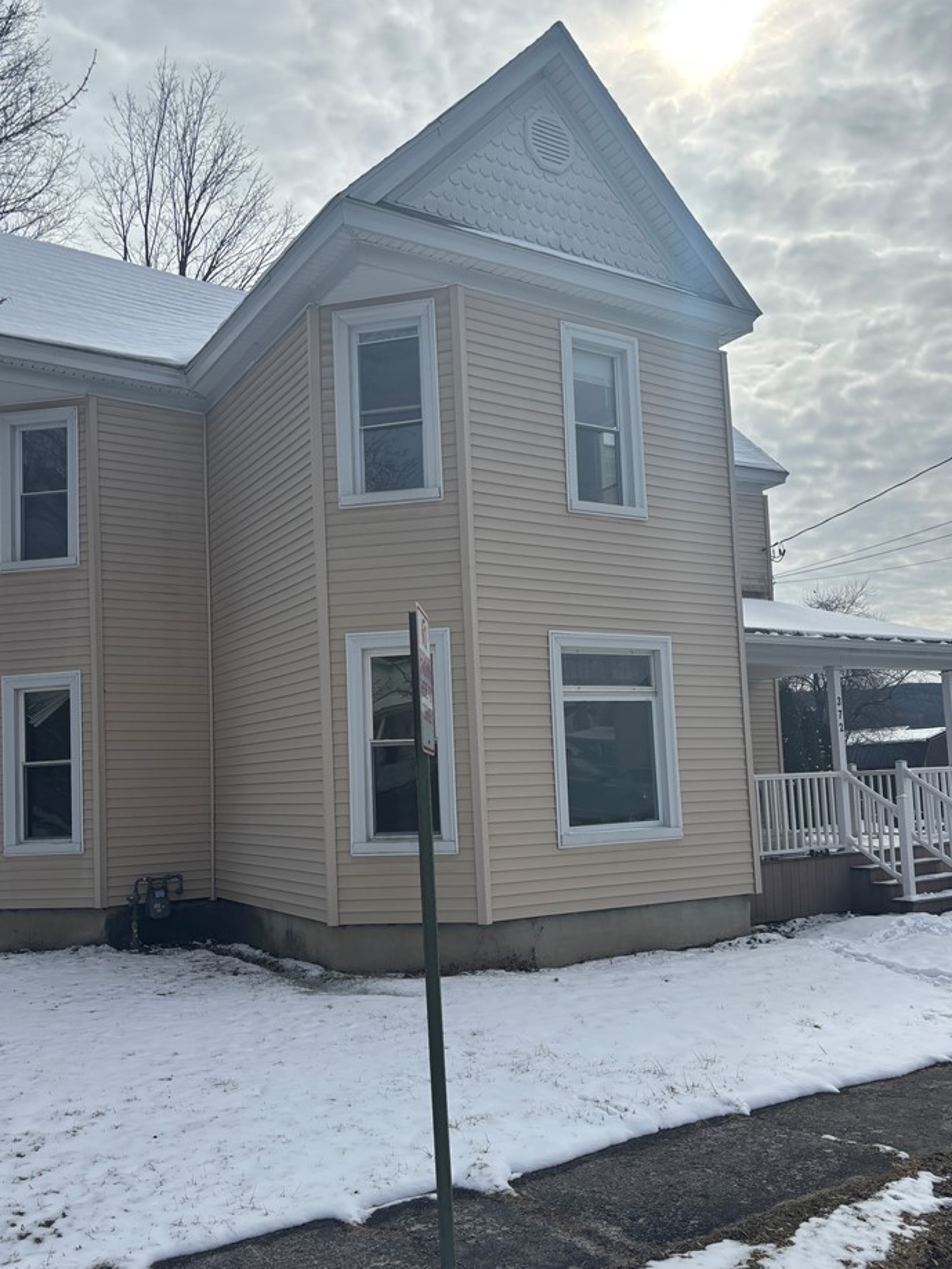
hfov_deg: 48.2
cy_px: 676
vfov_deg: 61.6
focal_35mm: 29
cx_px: 463
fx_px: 1063
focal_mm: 5.96
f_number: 1.6
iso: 50
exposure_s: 1/7194
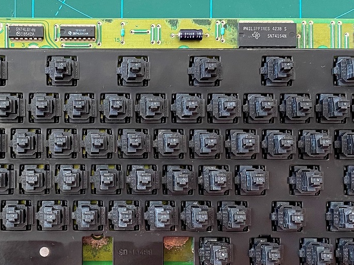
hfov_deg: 31.2
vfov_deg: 24.0
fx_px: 624
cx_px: 90
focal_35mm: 61
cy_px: 142
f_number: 1.8
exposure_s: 1/76
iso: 125
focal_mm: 4.25
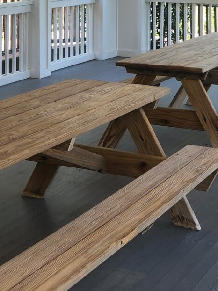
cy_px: -65
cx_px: 152
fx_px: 622
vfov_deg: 23.8
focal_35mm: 74
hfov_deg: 19.8
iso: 40
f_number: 1.8
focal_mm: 5.4
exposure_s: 1/182
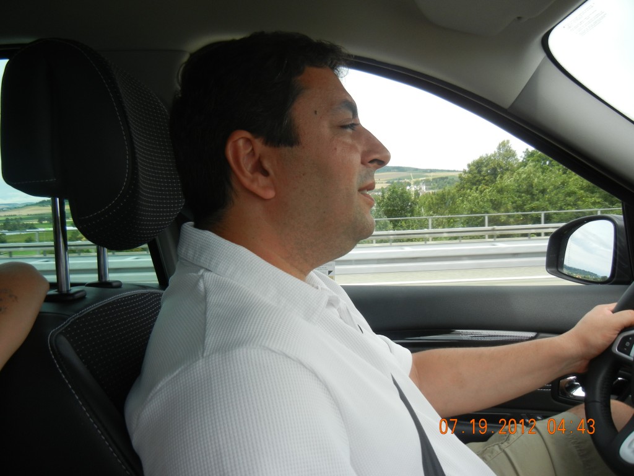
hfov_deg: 60.0
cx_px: 317
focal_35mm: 30
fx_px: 549
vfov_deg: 46.8
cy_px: 238
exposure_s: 1/505
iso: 160
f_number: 3.5
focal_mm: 5.4
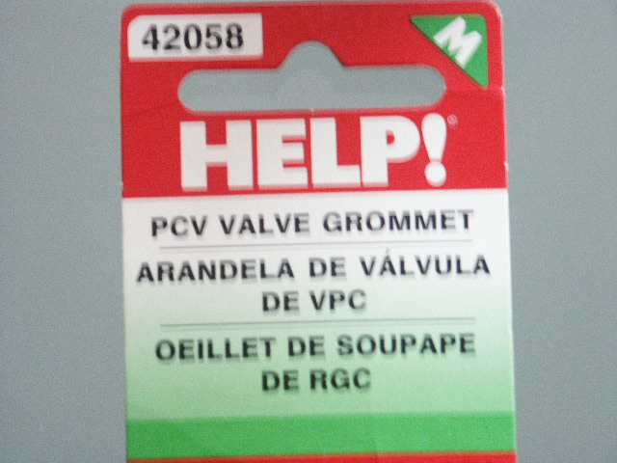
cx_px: 308
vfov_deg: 7.4
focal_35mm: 200
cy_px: 232
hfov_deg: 9.9
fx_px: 3565
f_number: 3.5
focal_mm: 50.69
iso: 200
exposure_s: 1/4
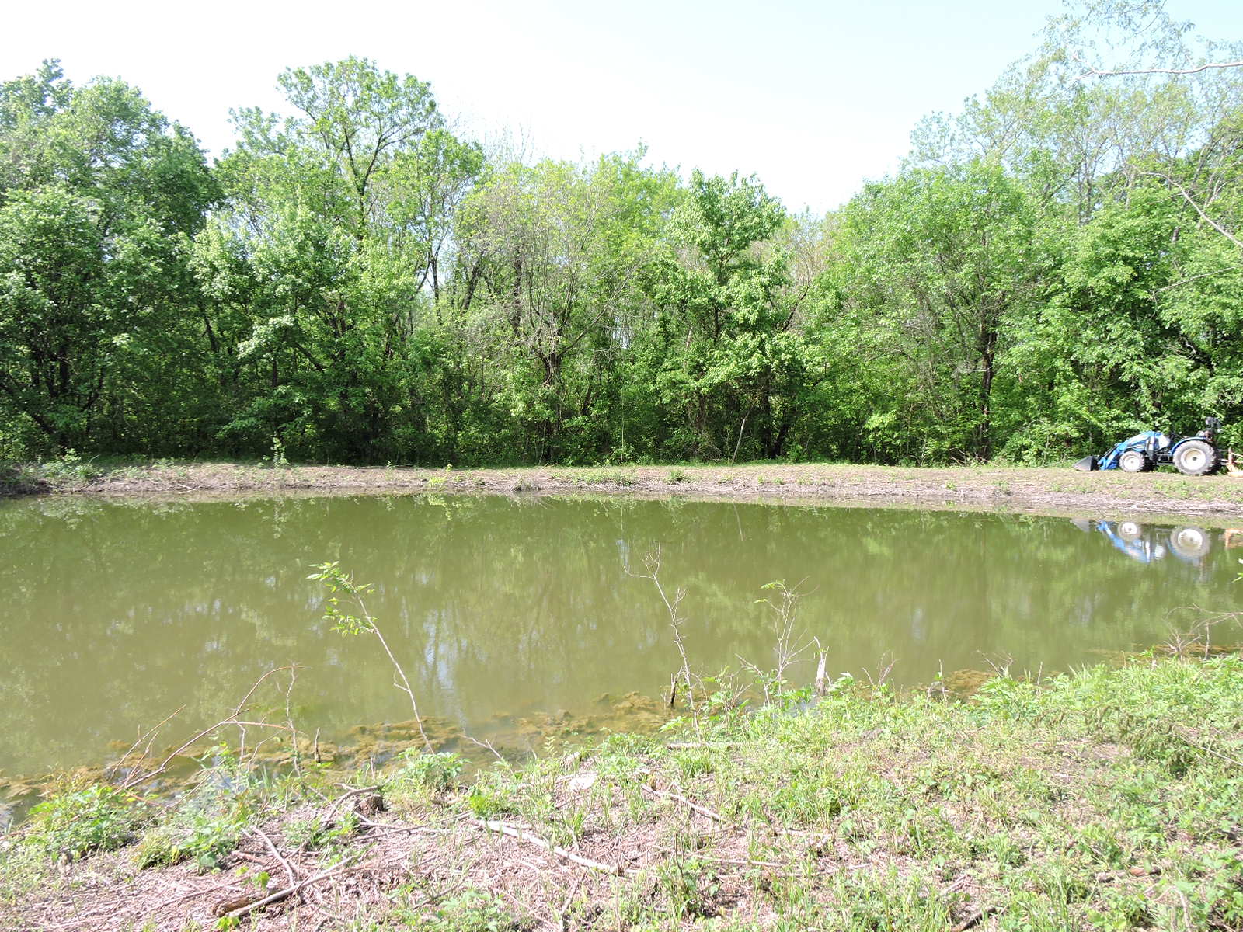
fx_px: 862
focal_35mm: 24
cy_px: 466
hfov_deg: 71.6
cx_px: 622
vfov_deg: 56.8
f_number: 3.3
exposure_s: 1/320
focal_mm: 4.3
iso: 100
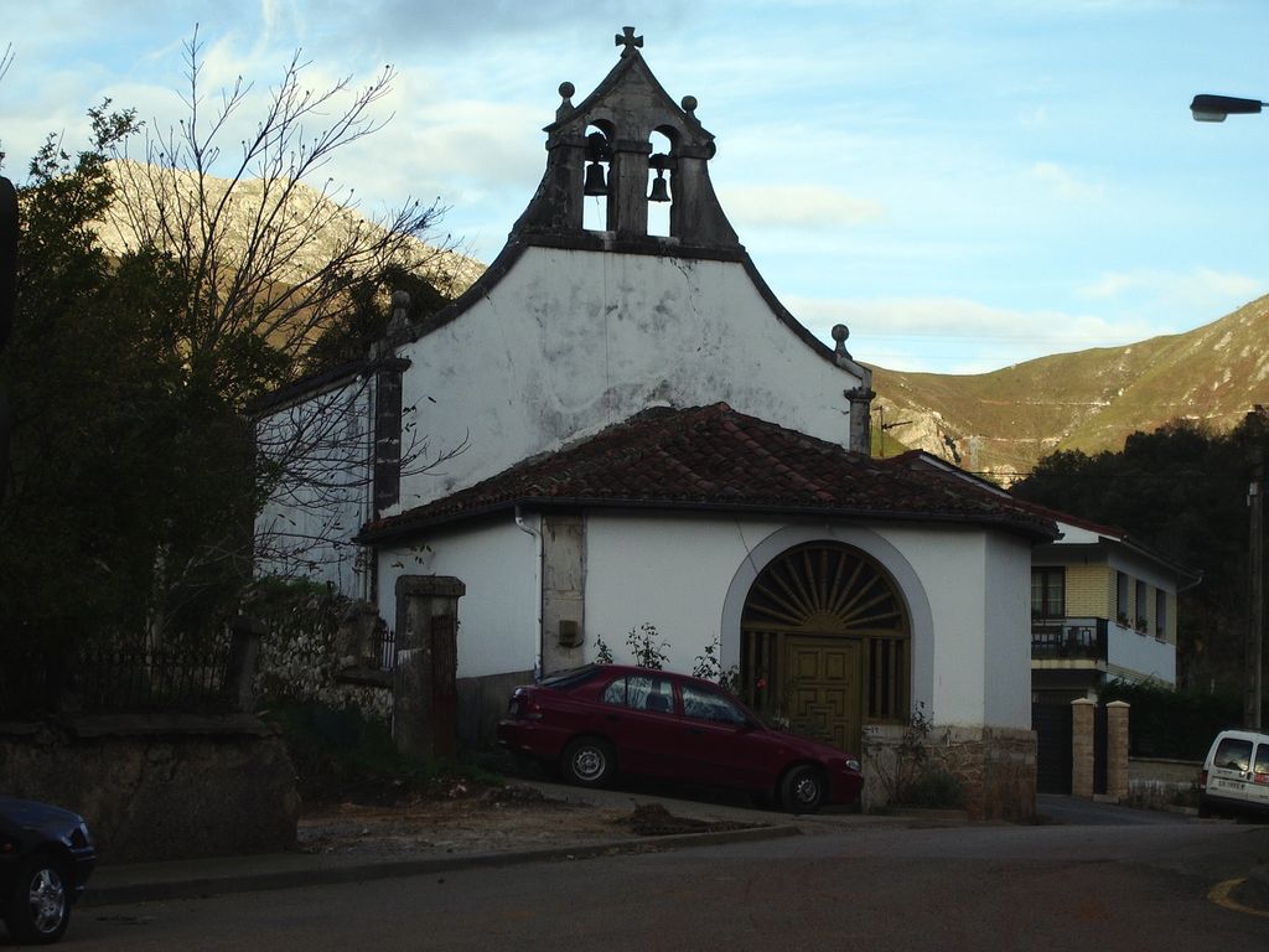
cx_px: 634
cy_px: 476
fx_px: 3923
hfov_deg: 18.4
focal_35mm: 107
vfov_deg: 13.8
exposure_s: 1/200
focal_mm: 17.4
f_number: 4.8
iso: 50
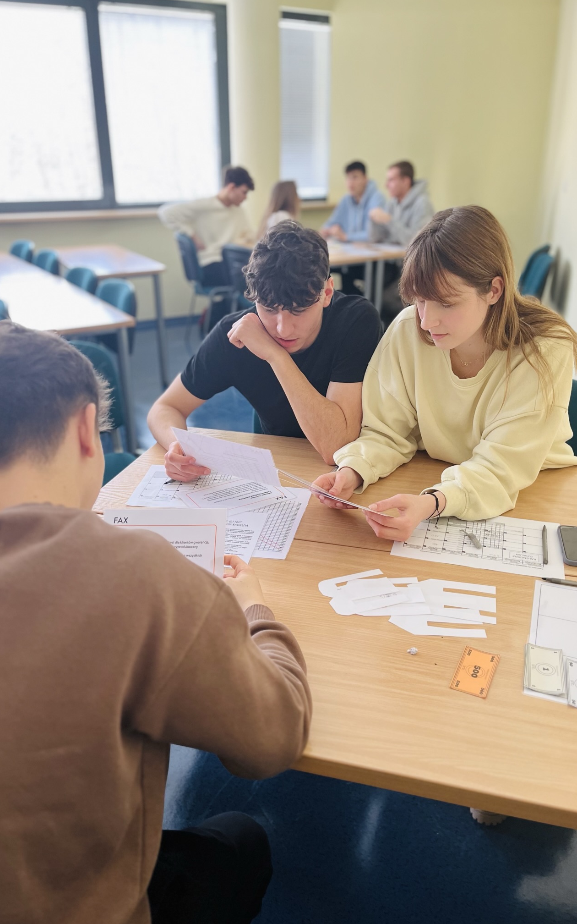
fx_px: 704
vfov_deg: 66.5
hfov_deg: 44.5
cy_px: 457
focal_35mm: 28
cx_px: 291
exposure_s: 1/121
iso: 125
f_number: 1.6
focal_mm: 5.1
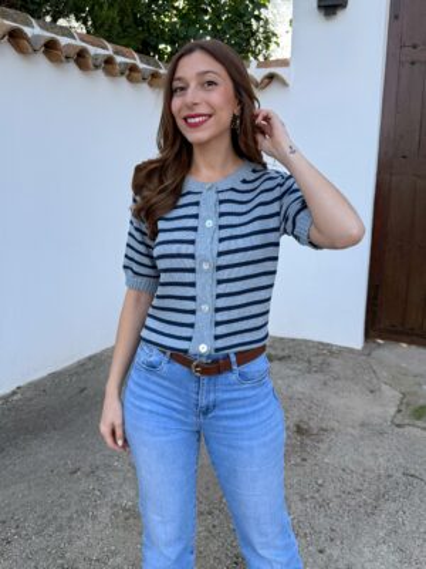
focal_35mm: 24
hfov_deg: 56.8
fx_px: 394
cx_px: 213
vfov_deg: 71.6
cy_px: 284
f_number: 1.78
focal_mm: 6.76
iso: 80
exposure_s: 1/805
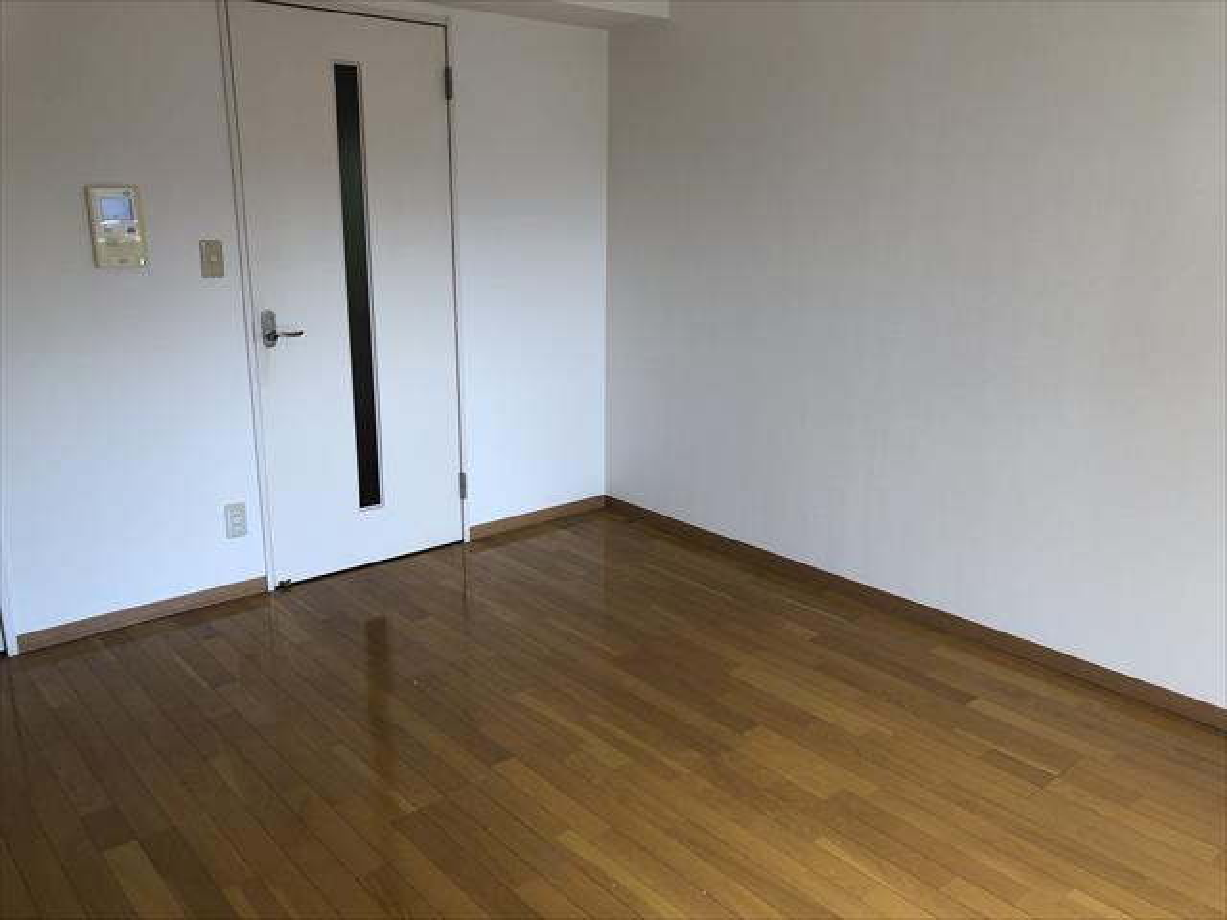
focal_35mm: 28
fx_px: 992
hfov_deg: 63.4
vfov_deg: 49.7
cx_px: 614
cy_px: 460
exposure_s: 1/100
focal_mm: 3.99
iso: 32
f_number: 1.8
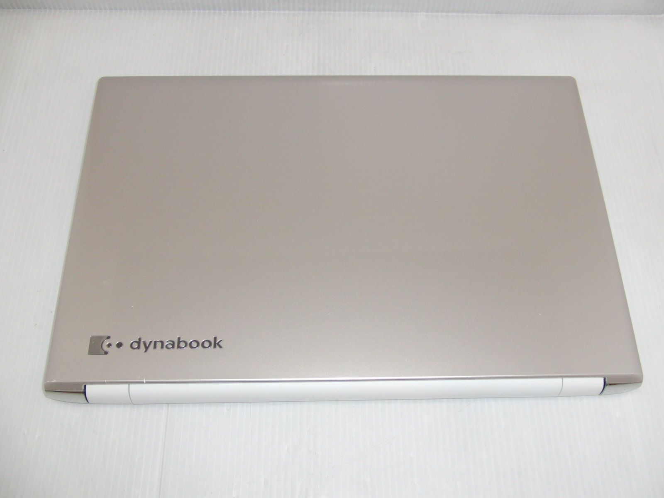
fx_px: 710
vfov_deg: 38.7
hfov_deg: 50.1
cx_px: 332
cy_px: 249
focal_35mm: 37
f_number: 3.6
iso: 250
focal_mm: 6.42
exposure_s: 1/80
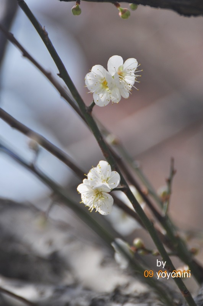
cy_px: 153
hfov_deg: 3.4
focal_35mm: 405
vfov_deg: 5.1
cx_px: 102
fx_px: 3436
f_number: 7.1
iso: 200
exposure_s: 1/800
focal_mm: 270
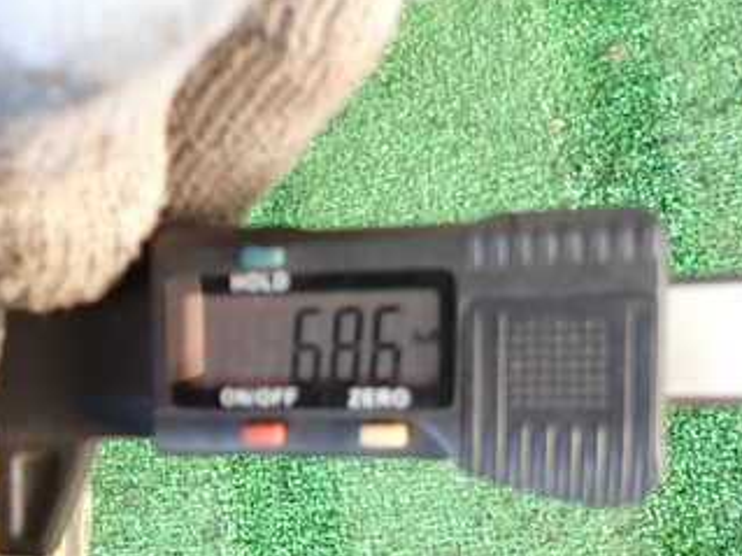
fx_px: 1007
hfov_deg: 38.1
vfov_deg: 30.5
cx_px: 93
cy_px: 398
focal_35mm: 47
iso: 200
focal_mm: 4.5
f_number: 2
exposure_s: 1/40
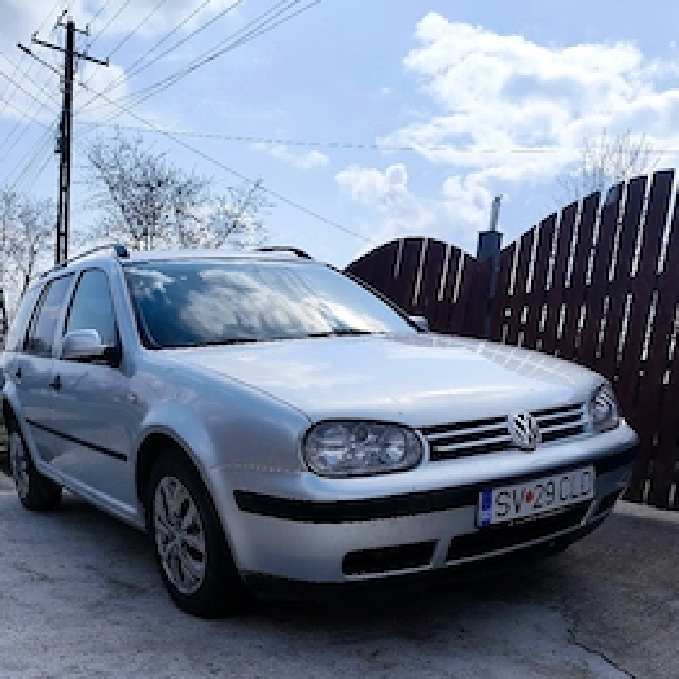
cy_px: 516
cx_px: 298
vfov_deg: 50.2
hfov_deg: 52.4
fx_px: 688
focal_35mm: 31
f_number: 1.65
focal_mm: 6.14
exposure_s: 1/3333
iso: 50
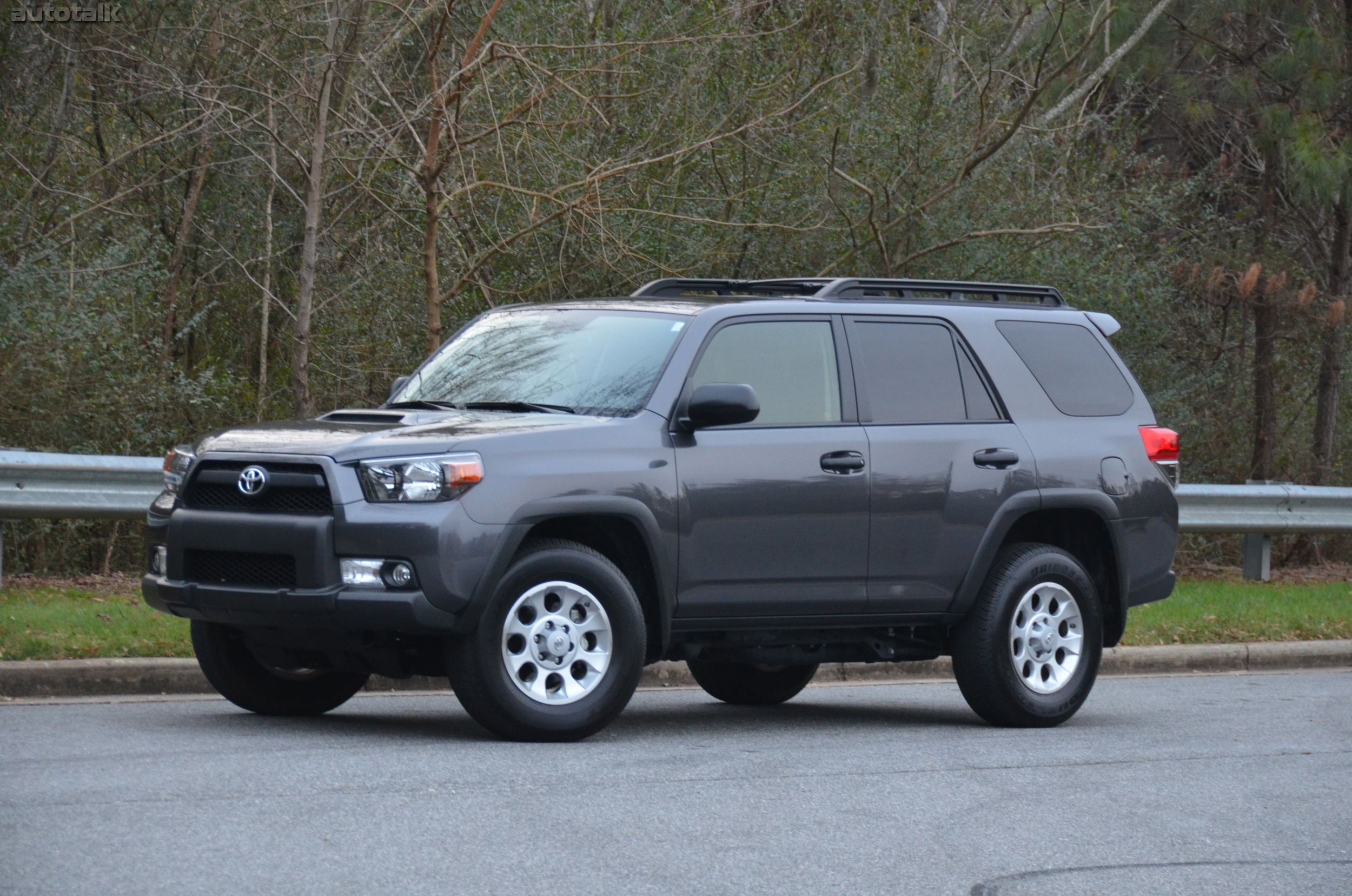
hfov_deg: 15.2
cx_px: 676
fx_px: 5060
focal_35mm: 135
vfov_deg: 10.1
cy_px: 448
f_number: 5.3
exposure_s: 1/80
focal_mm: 90
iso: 1600
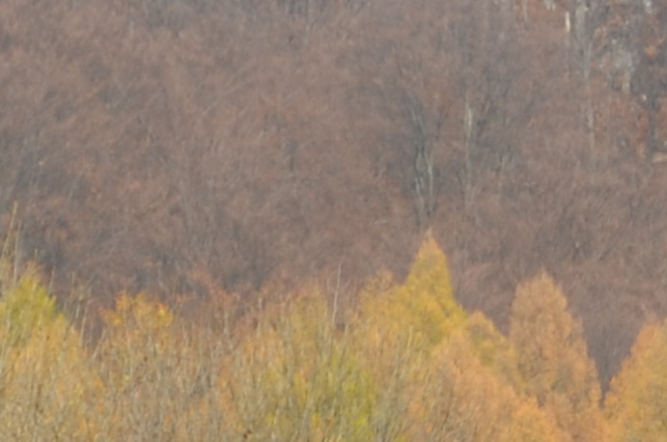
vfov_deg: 2.4
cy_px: 256
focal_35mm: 575
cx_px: 1950
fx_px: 10632
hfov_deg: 3.5
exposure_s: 1/250
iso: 110
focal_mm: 50
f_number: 8
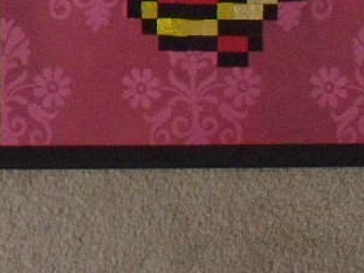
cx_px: -236
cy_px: -87
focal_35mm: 154
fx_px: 1619
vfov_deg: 9.5
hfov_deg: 12.0
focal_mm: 6.4
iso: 400
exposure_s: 1/40
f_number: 3.6
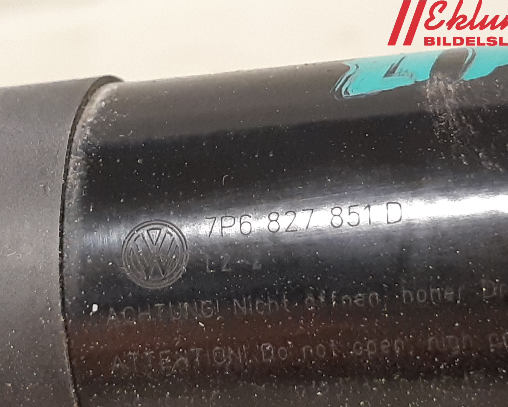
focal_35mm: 28
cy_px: 210
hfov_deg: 62.1
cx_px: 275
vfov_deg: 51.5
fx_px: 421
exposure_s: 1/33
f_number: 1.7
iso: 250
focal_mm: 3.93
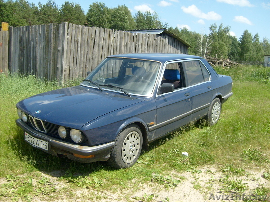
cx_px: 135
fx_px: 273
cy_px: 101
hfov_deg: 52.6
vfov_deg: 40.7
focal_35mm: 35
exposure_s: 1/180
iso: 80
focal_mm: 5.8
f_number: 7.1
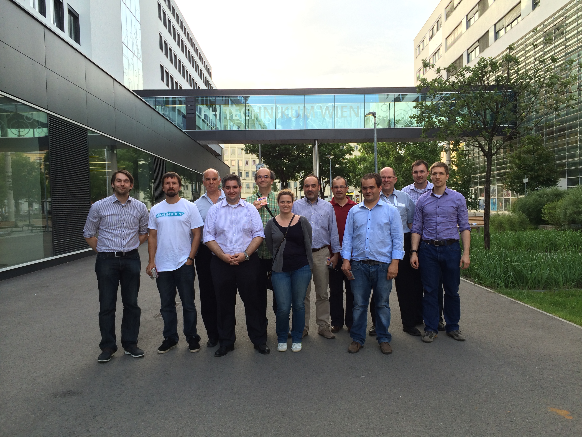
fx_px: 504
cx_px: 291
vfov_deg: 46.8
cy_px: 218
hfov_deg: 60.0
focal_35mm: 30
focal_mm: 4.12
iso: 40
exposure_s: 1/120
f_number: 2.2
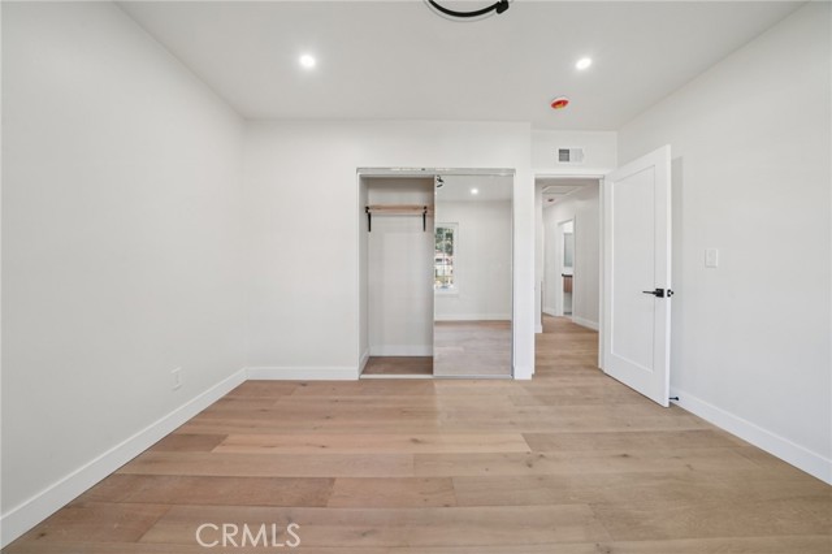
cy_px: 277
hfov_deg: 112.6
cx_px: 416
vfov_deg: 89.9
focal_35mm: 12
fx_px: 277
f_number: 8
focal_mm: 12
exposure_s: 1/25
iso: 400
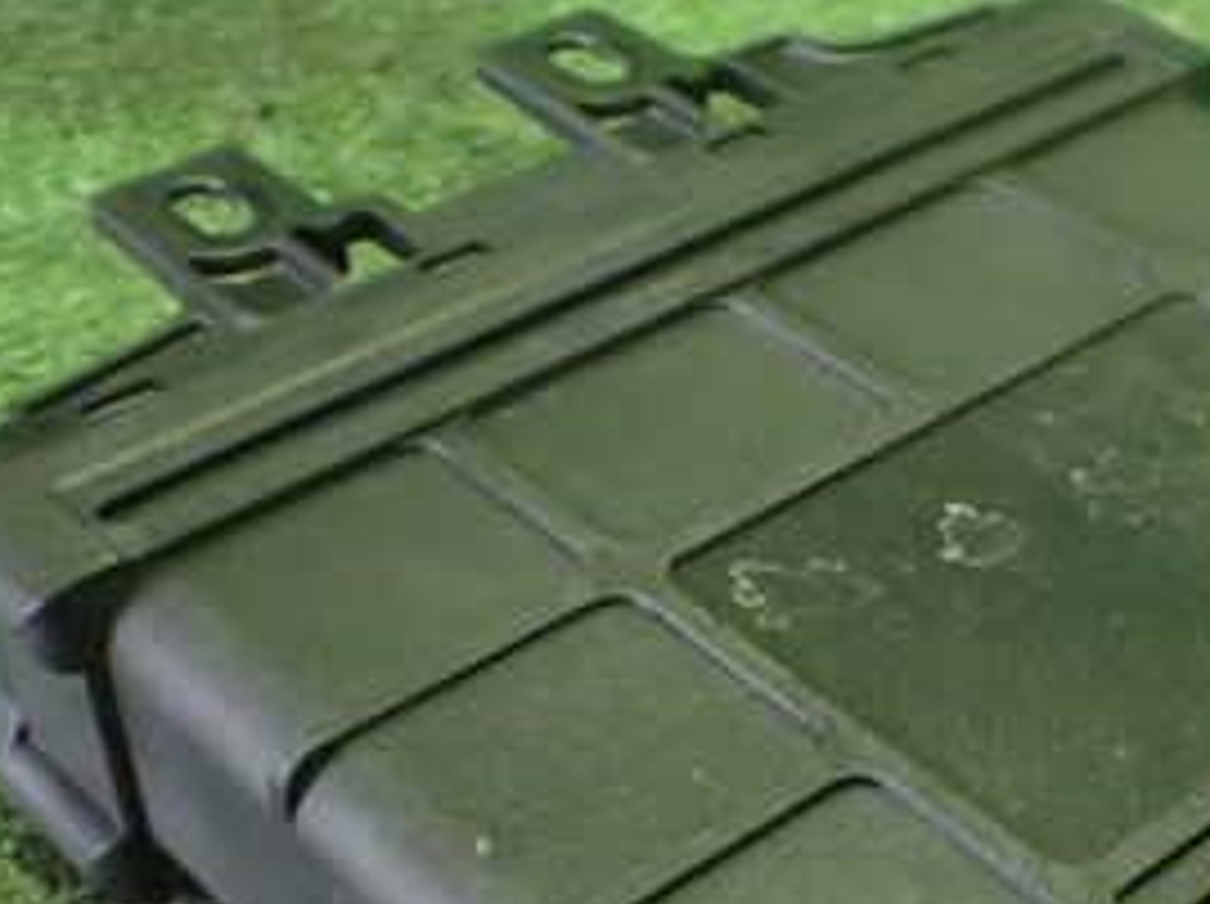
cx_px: 891
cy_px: 720
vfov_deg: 21.6
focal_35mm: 67
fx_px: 2339
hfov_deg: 28.6
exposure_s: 1/30
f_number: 2.3
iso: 1250
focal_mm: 5.4
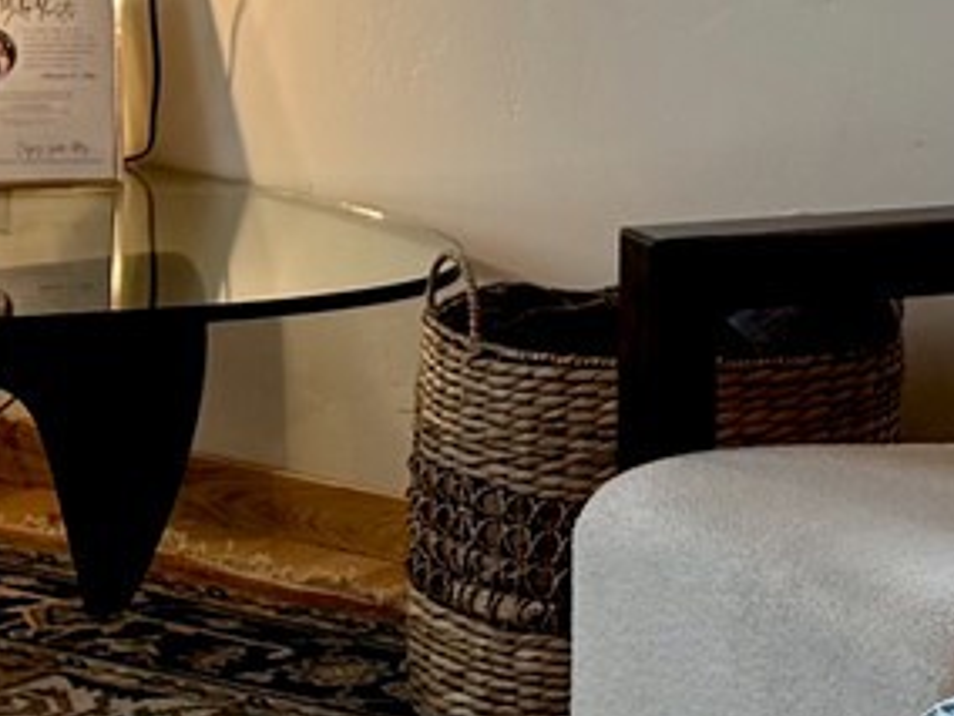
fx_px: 4768
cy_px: -229
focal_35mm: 173
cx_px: 658
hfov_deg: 11.4
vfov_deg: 8.5
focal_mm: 6.76
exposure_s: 1/120
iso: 64
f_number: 1.78
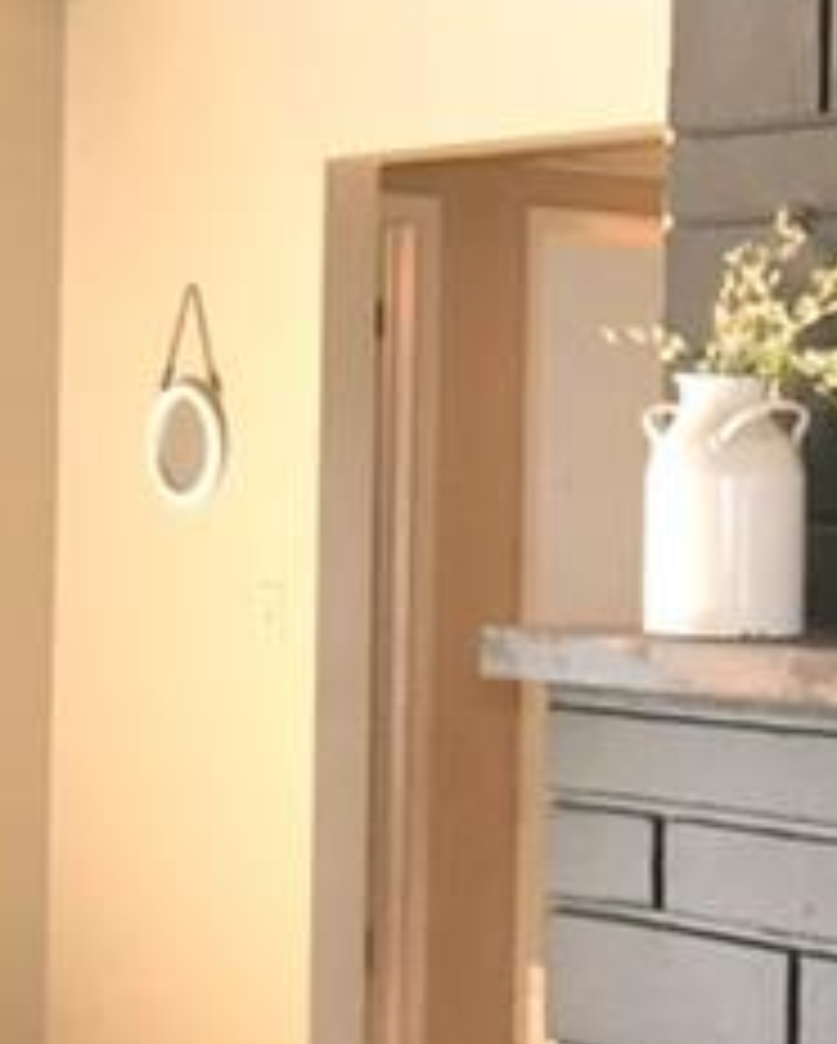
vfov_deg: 19.7
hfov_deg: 15.9
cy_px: 486
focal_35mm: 97
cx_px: 356
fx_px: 3000
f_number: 4.5
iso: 360
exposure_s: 1/30
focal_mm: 10
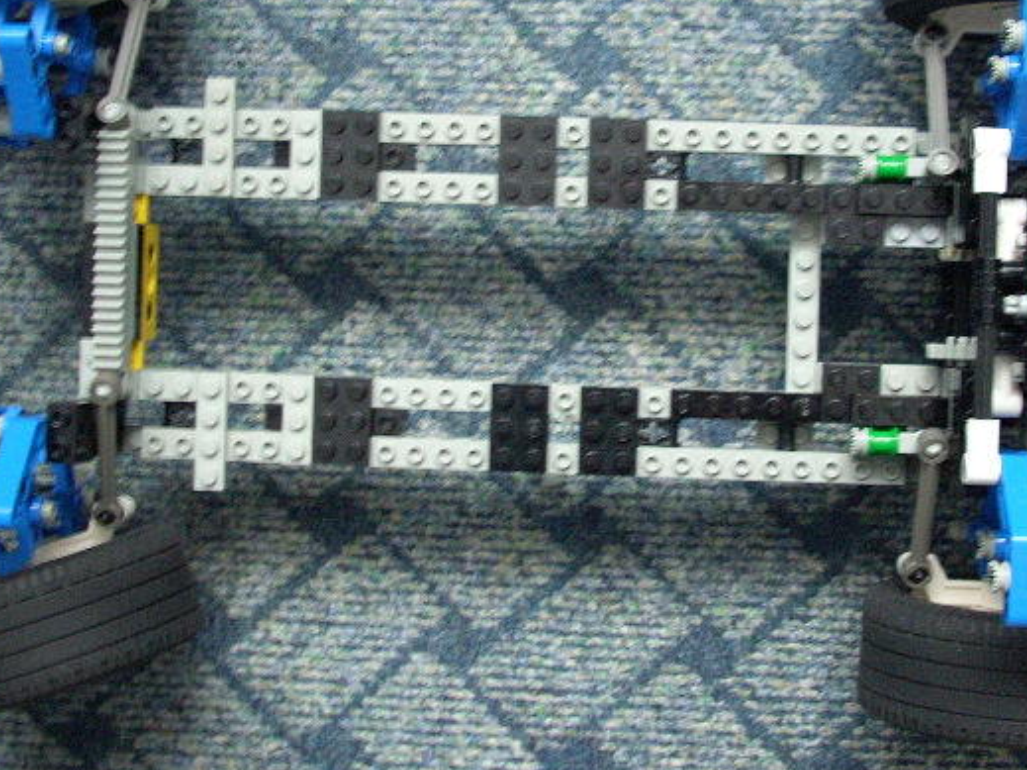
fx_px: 1691
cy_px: 279
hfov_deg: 33.7
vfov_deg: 25.6
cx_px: 607
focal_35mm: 57
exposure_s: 1/4
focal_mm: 6.2
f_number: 2.8
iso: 270
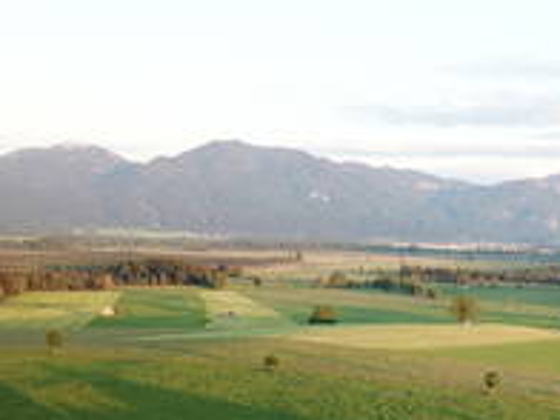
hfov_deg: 33.8
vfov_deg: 26.1
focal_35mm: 53
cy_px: 420
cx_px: 526
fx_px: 857
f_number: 2.2
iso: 104
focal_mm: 4.73
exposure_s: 1/100
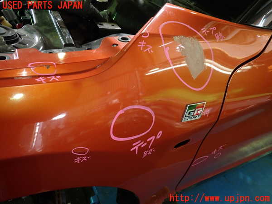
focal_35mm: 25
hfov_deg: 69.4
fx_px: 196
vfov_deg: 54.9
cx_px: 136
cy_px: 102
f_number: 2
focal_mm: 4.5
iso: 200
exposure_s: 1/40
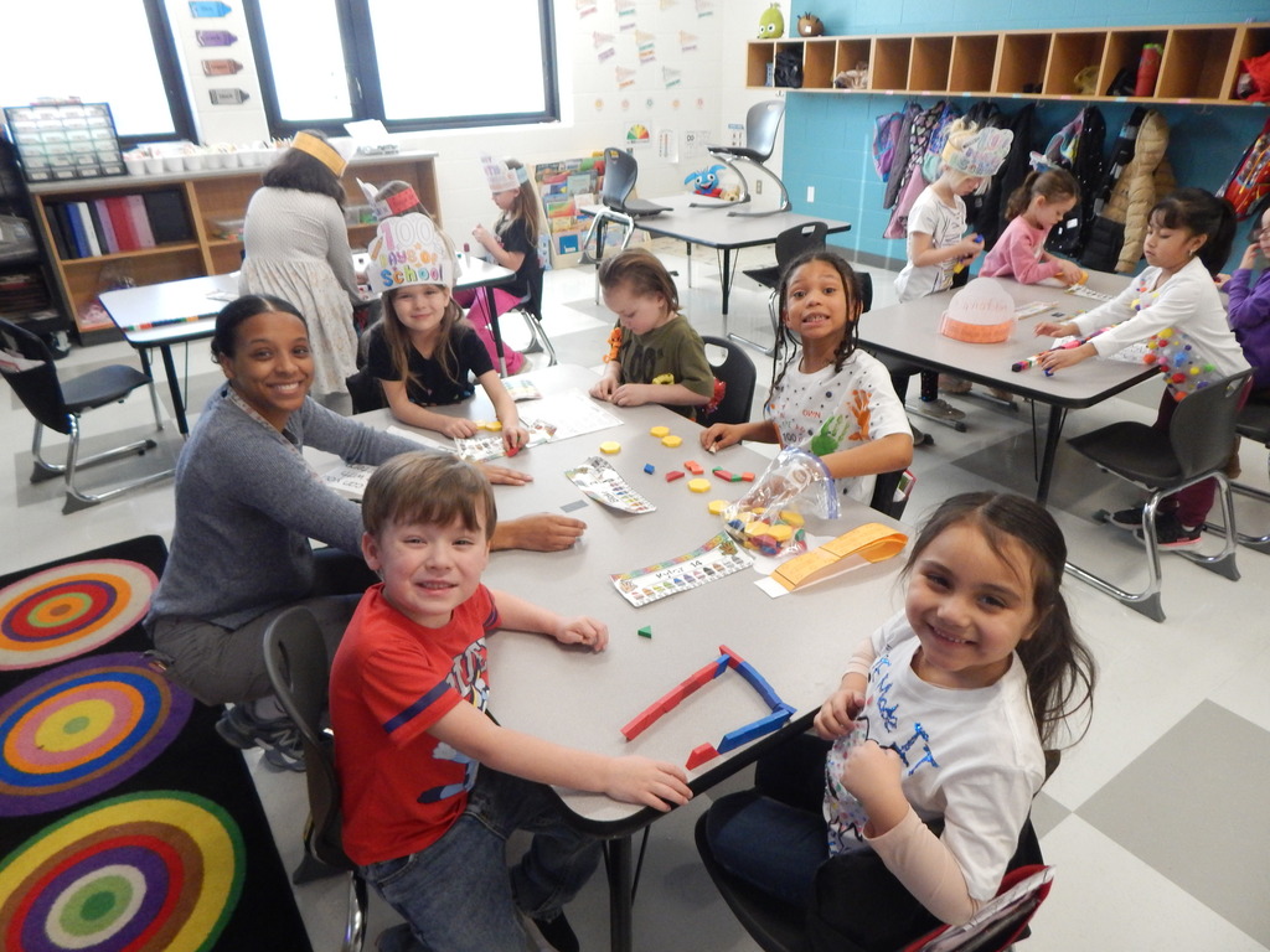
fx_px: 807
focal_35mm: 22
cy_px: 476
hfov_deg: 76.4
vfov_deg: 61.1
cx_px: 635
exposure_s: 1/60
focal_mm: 4
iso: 400
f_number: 3
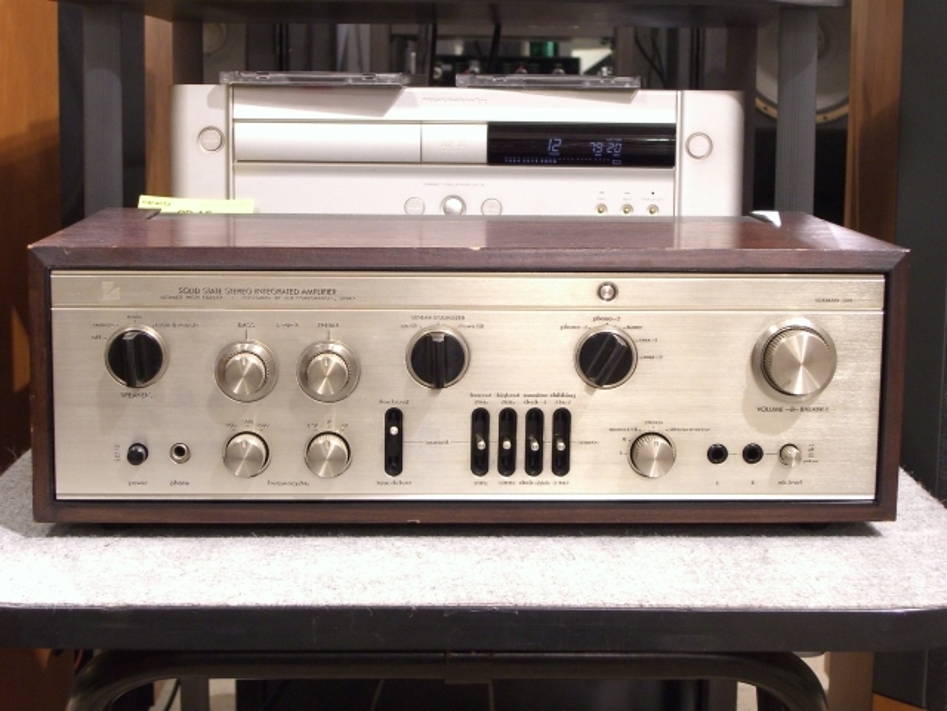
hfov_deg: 28.6
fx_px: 1860
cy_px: 356
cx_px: 474
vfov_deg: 21.6
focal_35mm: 68
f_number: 4
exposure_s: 1/8
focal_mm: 14.2
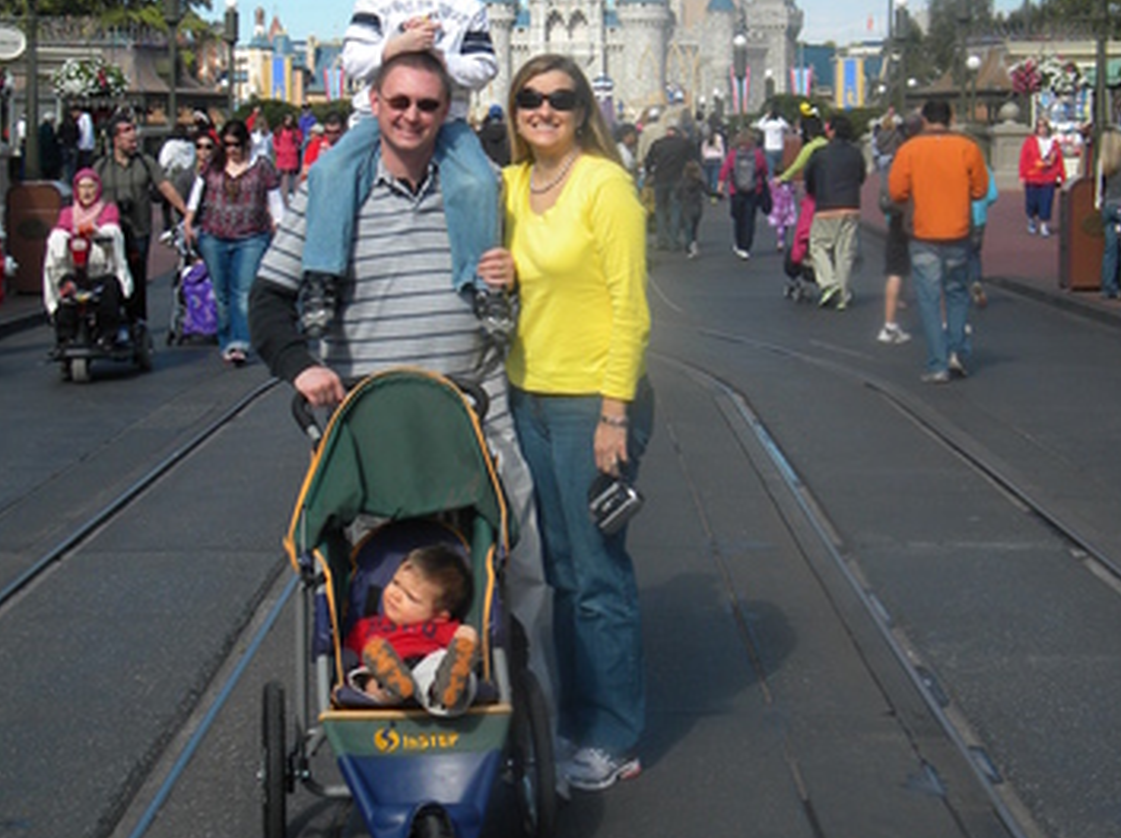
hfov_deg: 30.3
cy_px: 175
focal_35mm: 64
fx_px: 2070
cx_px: 568
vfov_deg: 22.6
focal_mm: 8.6
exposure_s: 1/613
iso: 80
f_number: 3.9
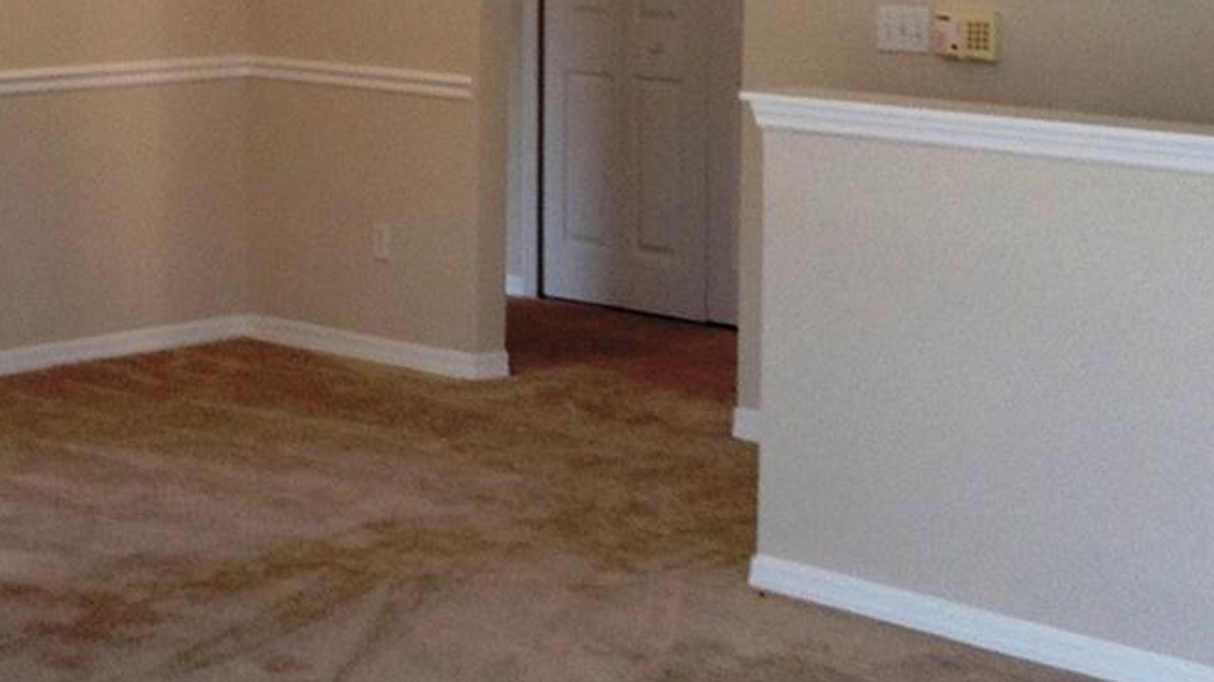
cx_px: 450
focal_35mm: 93
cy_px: 20
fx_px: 2993
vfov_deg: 12.9
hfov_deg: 22.9
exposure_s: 1/60
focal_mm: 4.28
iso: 64
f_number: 2.4
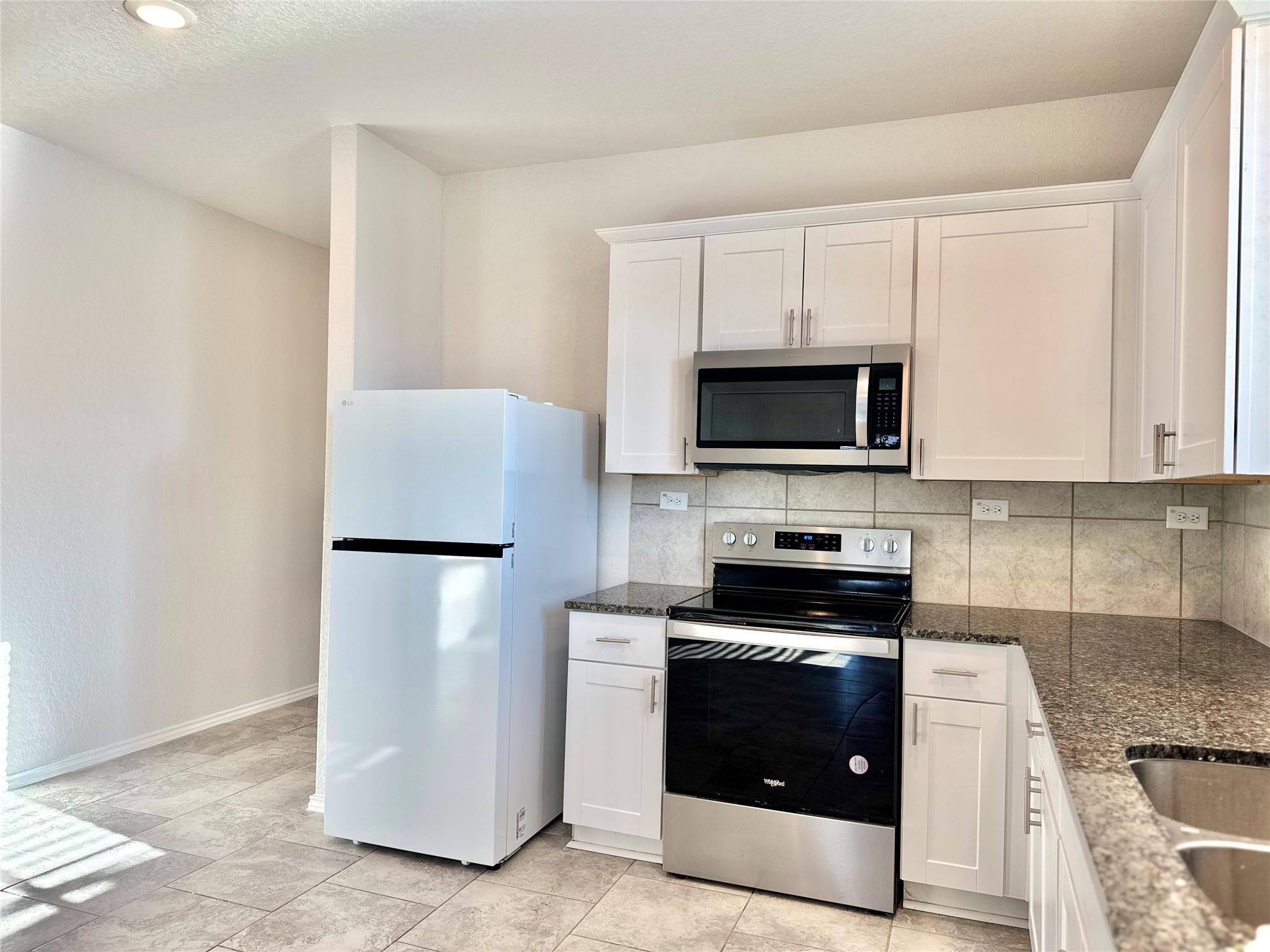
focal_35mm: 24
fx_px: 881
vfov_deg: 56.8
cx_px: 635
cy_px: 476
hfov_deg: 71.6
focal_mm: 6.76
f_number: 1.78
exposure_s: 1/120
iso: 64
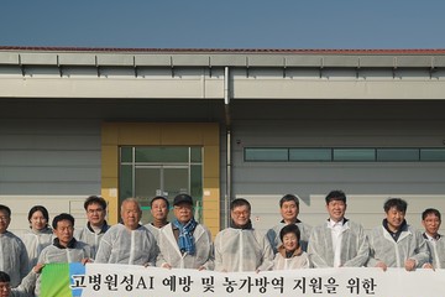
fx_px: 803
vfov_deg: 20.7
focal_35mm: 65
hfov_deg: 30.8
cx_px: 289
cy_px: 226
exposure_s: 1/500
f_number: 4.5
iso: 100
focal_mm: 39
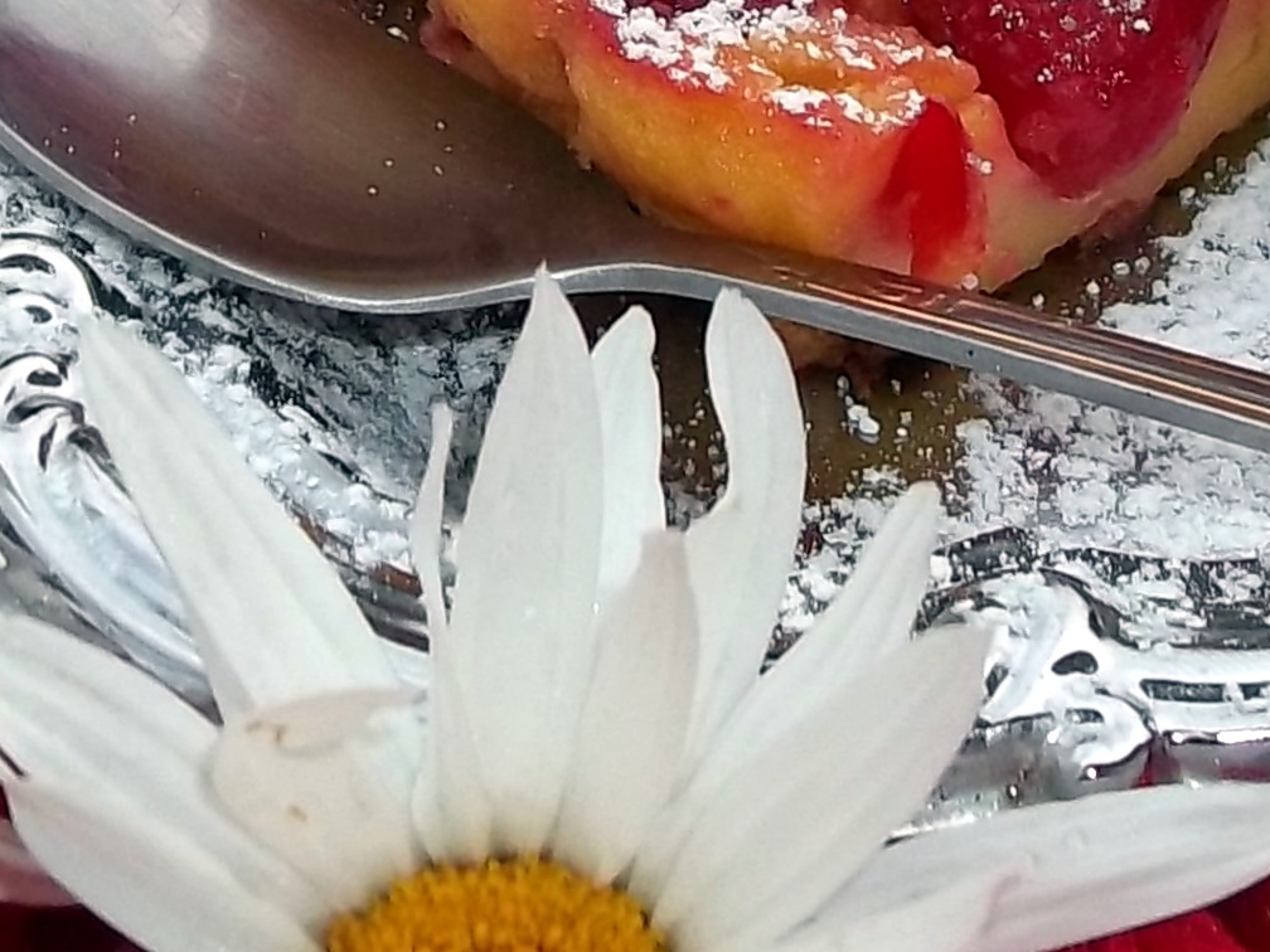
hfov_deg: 15.5
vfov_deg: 11.5
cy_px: -142
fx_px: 4659
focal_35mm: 127
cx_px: 600
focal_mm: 5.7
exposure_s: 1/30
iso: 80
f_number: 2.9
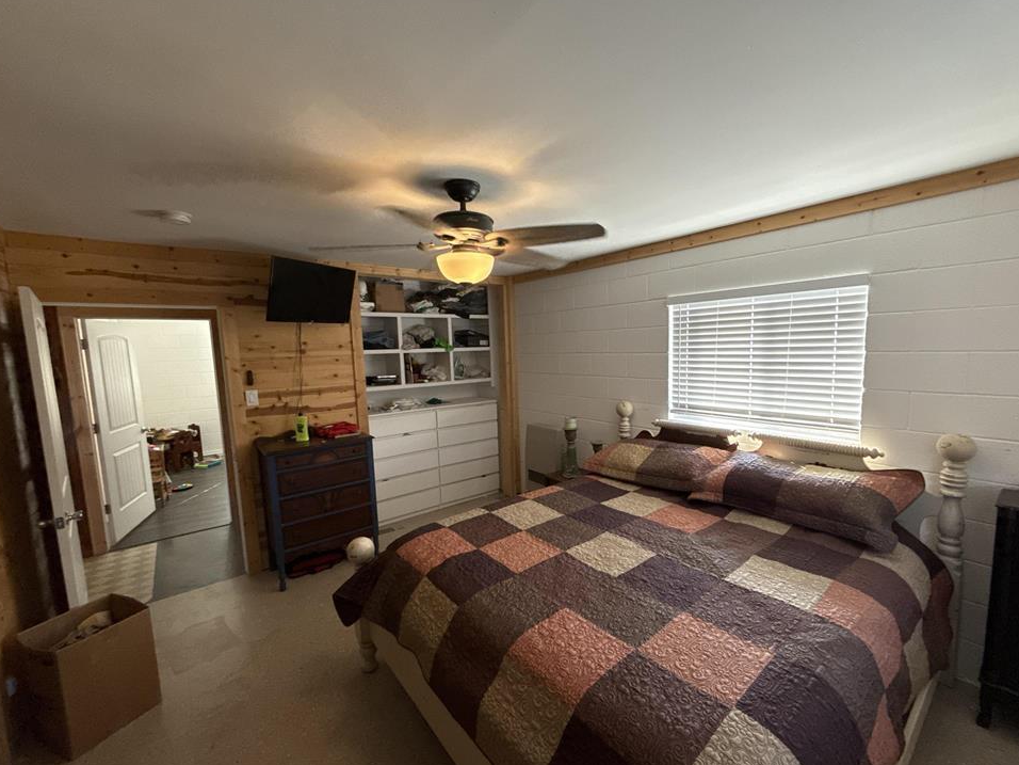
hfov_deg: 98.1
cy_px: 396
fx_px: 442
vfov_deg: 81.7
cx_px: 532
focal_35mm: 15
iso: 640
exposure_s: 1/120
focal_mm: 2.22
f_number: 2.2
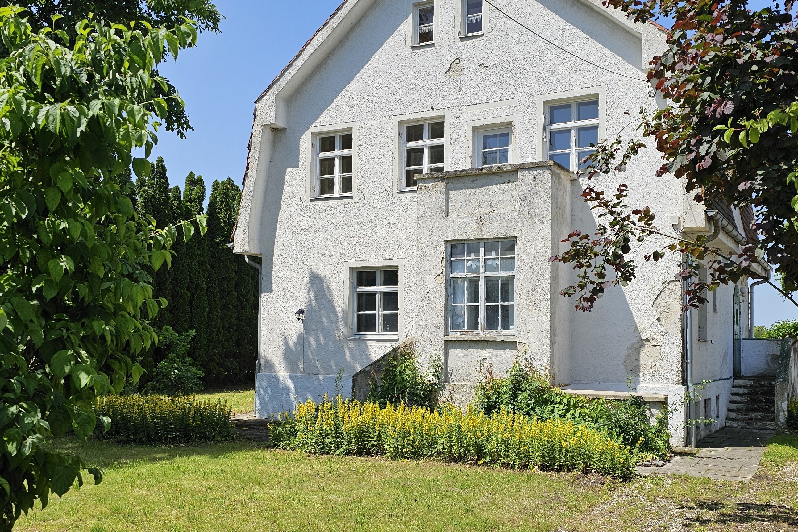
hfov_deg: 51.9
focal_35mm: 37
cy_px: 320
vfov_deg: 35.8
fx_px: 820
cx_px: 424
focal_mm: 6.3
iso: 16
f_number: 1.7
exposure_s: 1/1297
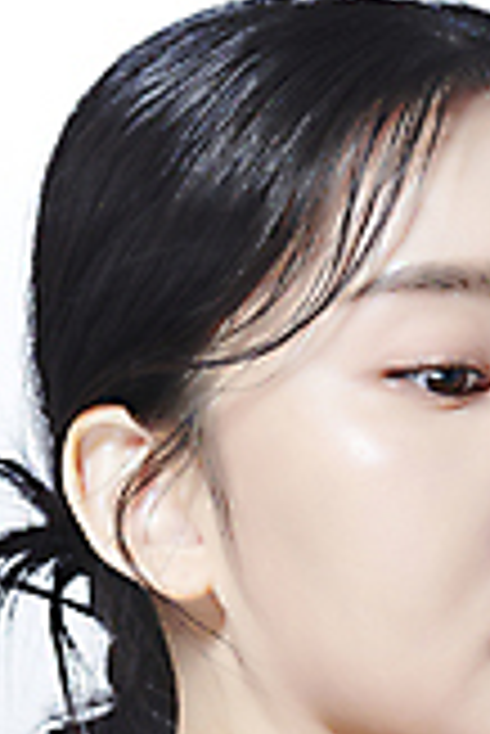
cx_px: 272
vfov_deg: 8.0
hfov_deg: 5.3
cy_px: 522
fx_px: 5256
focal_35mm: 258
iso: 64
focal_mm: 105
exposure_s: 1/125
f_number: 13
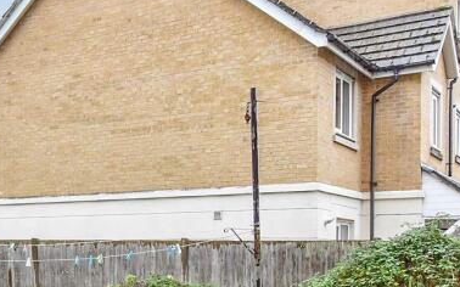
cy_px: 256
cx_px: 45
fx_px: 727
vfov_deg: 21.9
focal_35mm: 58
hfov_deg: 33.3
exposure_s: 1/50
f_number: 8
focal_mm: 14
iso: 500
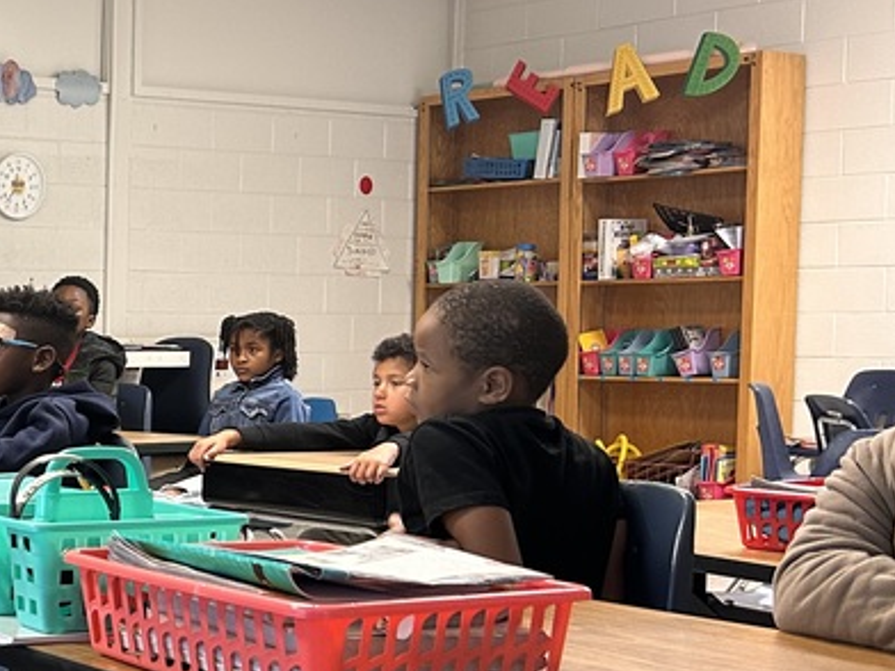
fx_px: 1758
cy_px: 468
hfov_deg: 24.9
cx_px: -258
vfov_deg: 21.5
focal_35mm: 68
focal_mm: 5.7
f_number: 1.5
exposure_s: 1/60
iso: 160
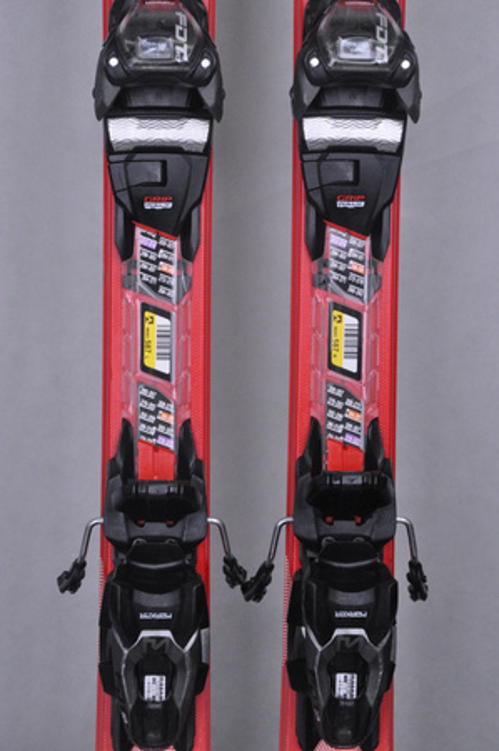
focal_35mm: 120
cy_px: 376
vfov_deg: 17.1
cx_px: 250
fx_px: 2501
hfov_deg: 11.4
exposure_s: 1/125
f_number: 9.5
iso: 3200
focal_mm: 80
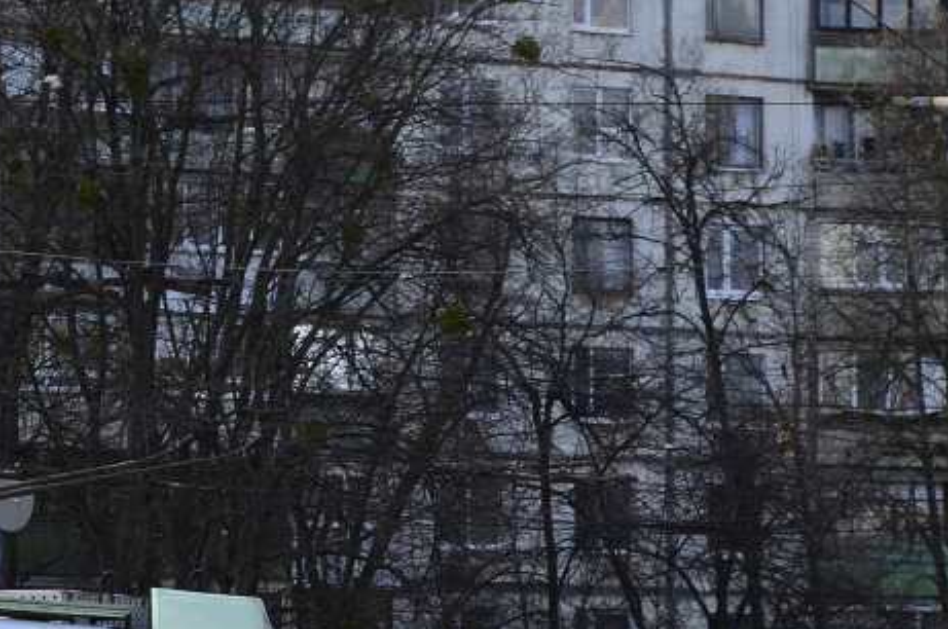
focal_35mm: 232
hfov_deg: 8.7
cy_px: 453
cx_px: -360
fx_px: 6111
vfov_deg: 5.9
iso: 200
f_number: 8
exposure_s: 1/250
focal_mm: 55
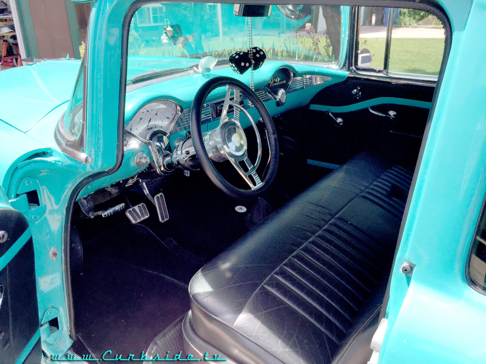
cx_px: 243
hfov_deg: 61.7
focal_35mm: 29
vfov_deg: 48.2
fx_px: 407
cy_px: 182
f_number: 2.2
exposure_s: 1/648
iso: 32
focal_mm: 4.15
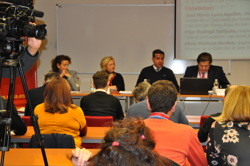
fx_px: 520
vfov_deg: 18.1
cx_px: 125
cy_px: 83
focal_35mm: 75
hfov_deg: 27.0
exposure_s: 1/60
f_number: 4.8
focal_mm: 50
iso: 800
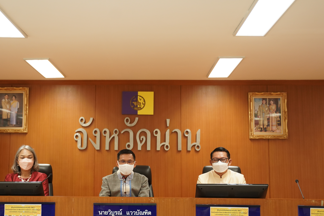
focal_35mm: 57
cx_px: 127
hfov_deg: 34.9
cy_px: 111
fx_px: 513
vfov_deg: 23.8
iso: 2000
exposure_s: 1/320
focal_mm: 45
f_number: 2.8
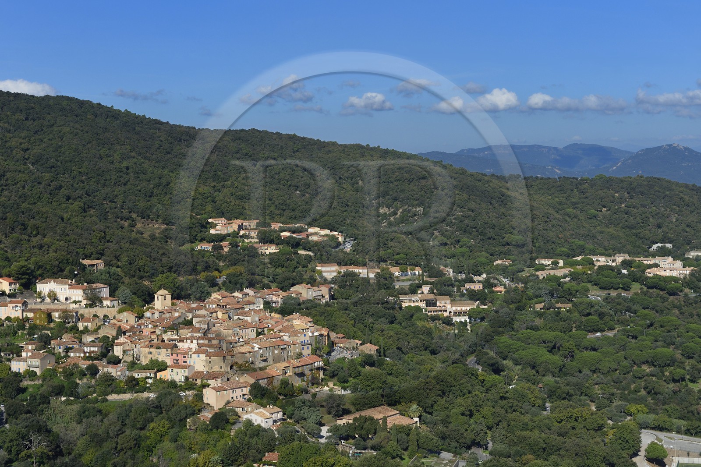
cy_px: 234
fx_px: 1363
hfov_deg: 28.8
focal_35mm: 70
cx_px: 350
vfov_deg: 19.4
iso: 400
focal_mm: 70
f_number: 11
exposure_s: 1/1000
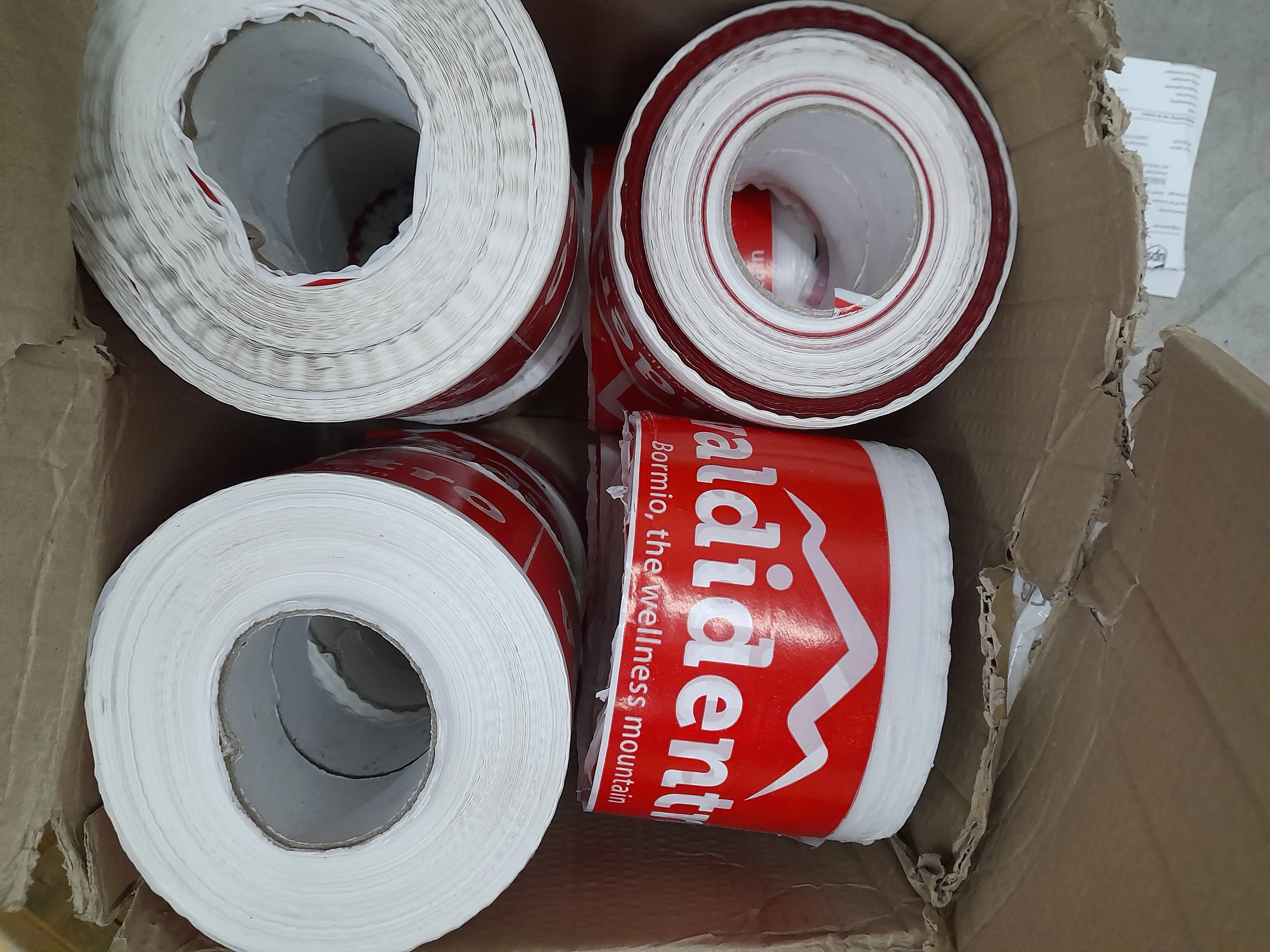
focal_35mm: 25
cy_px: 476
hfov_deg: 69.4
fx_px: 917
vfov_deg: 54.9
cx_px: 635
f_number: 2
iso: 320
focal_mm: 4.6
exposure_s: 1/50
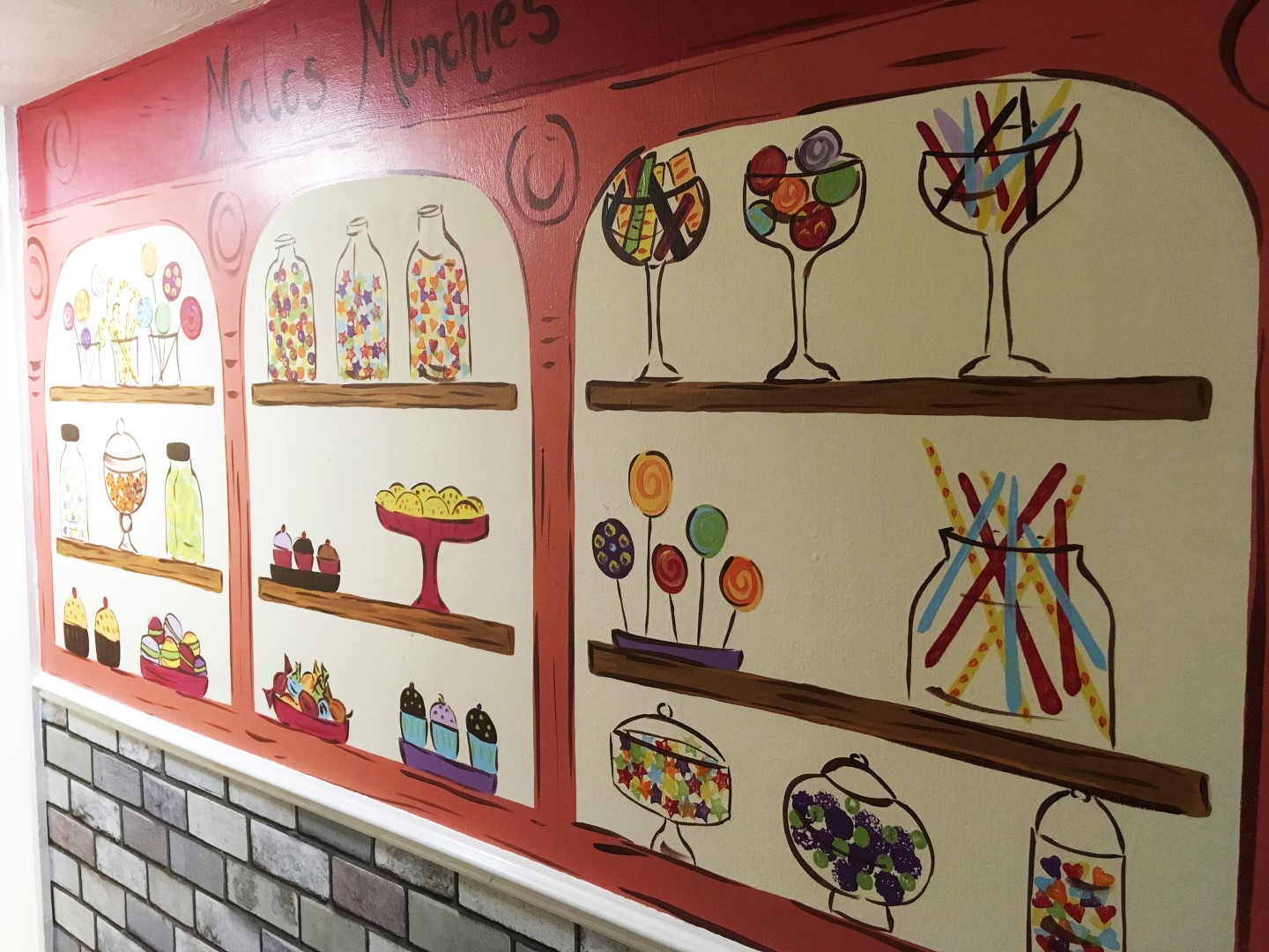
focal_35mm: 29
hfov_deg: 61.7
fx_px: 1063
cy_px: 476
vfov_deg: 48.2
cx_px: 634
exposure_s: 1/33
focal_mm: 4.15
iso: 160
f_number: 2.2
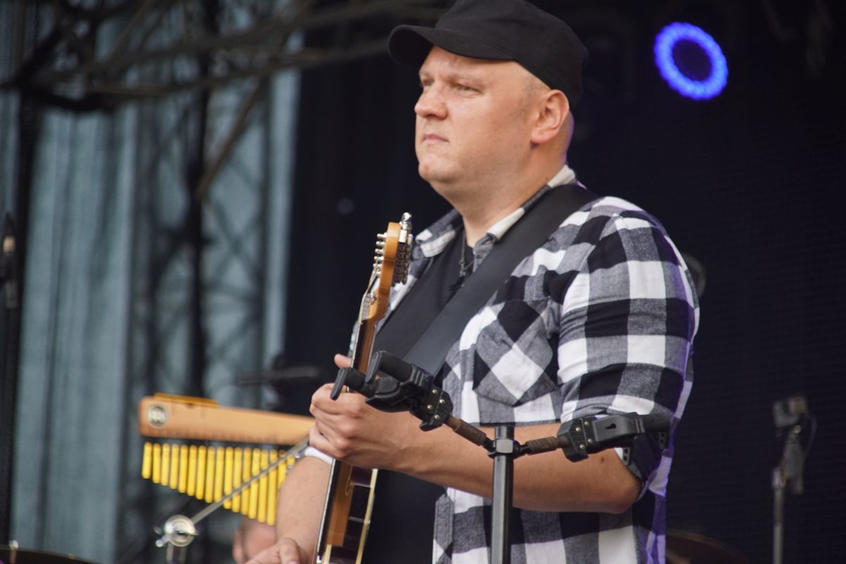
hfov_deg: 8.6
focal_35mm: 240
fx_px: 5640
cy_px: 282
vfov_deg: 5.7
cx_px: 423
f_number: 6.3
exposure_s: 1/250
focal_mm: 160
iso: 800
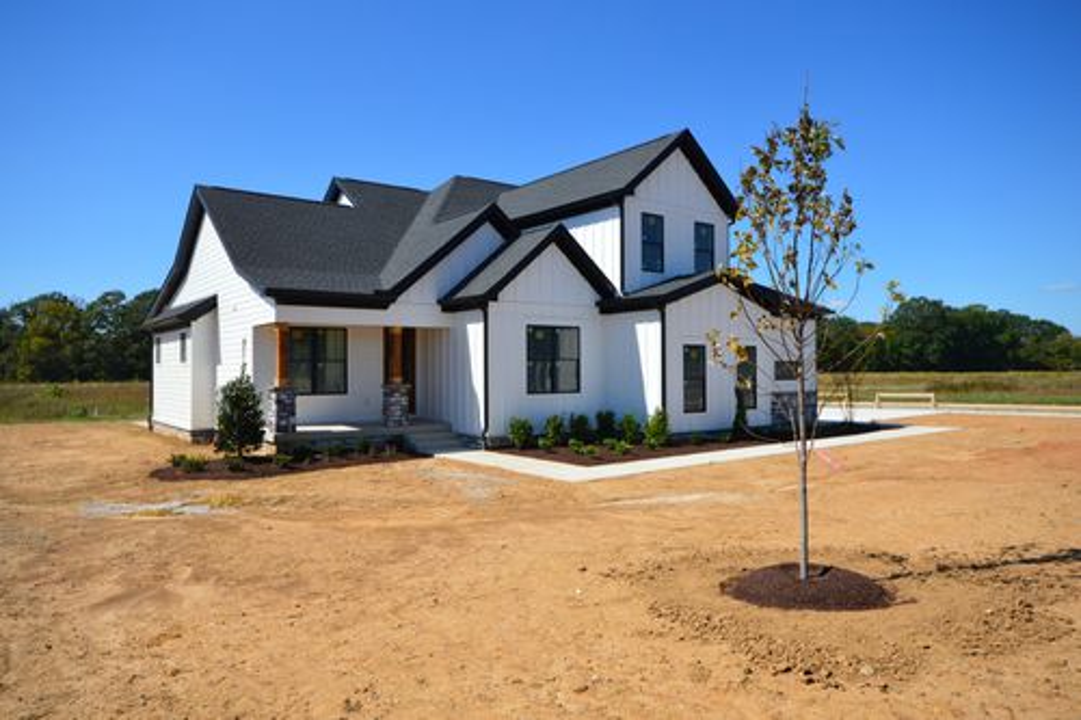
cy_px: 360
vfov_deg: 53.1
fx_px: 720
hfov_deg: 73.8
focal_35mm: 24
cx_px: 540
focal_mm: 16
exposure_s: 1/500
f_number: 11
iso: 360
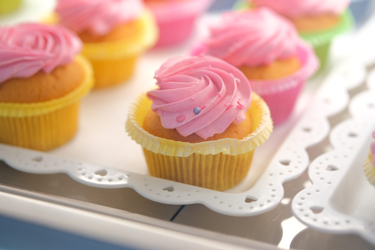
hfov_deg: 24.2
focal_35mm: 84
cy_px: 125
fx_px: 875
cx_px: 188
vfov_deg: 16.3
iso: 200
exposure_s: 1/125
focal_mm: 56
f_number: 2
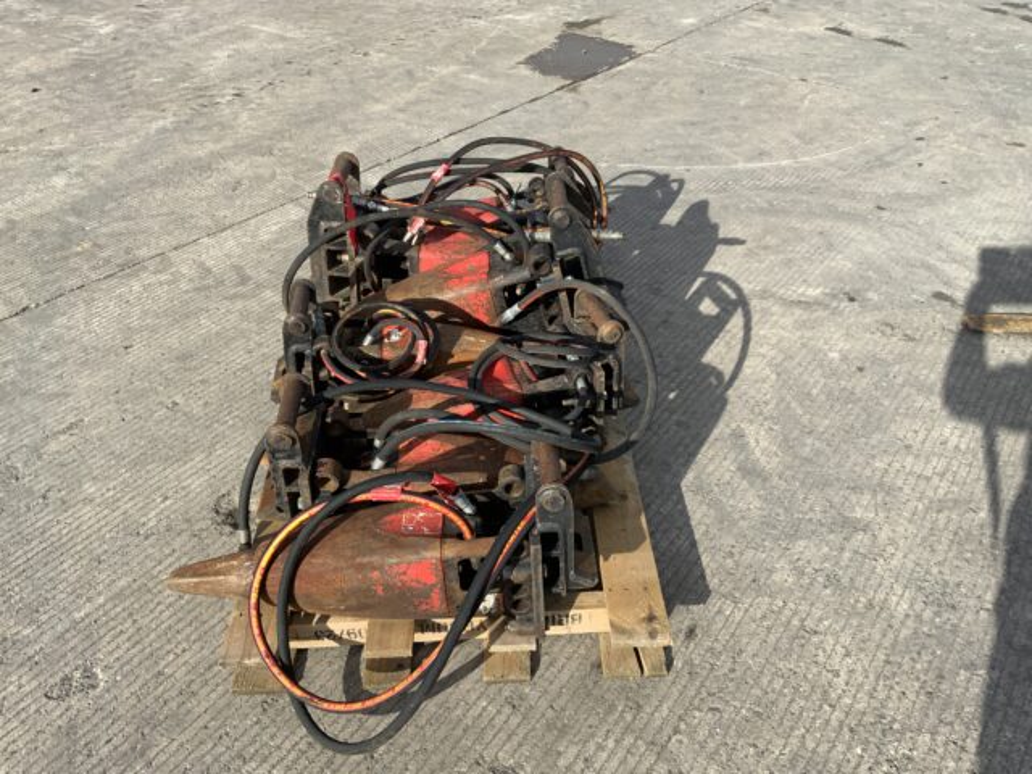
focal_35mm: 29
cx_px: 516
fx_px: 865
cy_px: 387
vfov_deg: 48.2
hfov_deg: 61.7
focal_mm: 3
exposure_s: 1/1342
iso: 16
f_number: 1.8
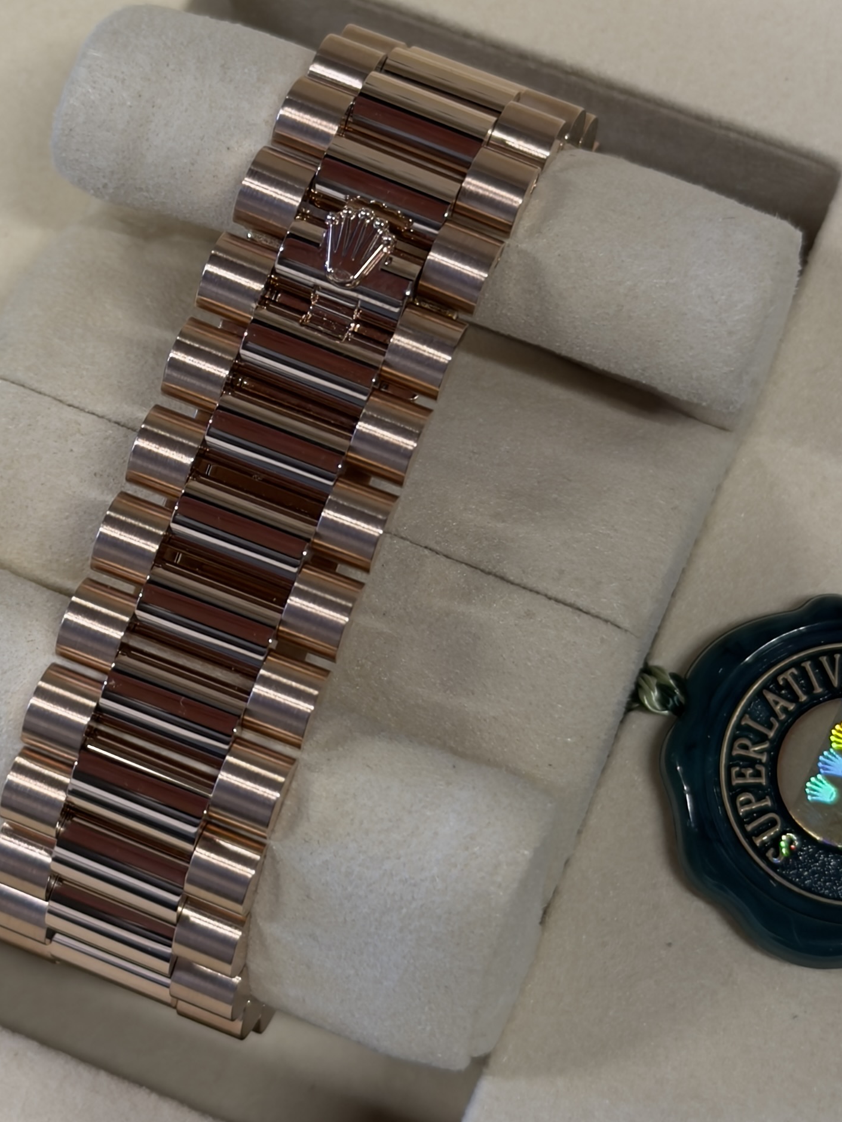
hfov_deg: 14.4
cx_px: 348
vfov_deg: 19.1
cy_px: 429
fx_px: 3341
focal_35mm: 103
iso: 64
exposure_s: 1/50
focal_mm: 6.76
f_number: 1.78
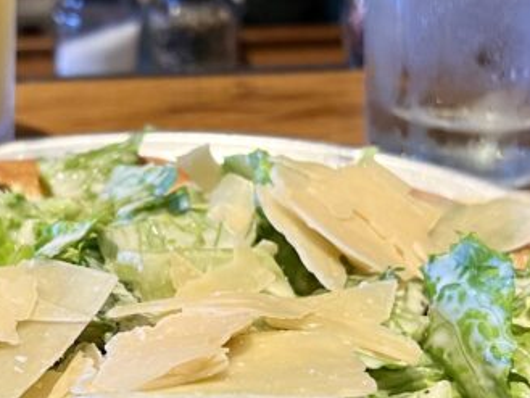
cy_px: 308
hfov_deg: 24.4
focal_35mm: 79
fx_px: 1210
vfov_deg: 18.5
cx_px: 124
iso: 160
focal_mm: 5.7
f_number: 1.5
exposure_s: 1/60
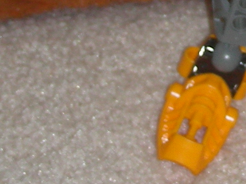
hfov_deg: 6.4
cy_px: -142
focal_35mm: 307
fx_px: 2181
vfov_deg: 4.8
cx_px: 292
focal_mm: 10.5
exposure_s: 1/60.1
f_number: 3.5
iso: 50
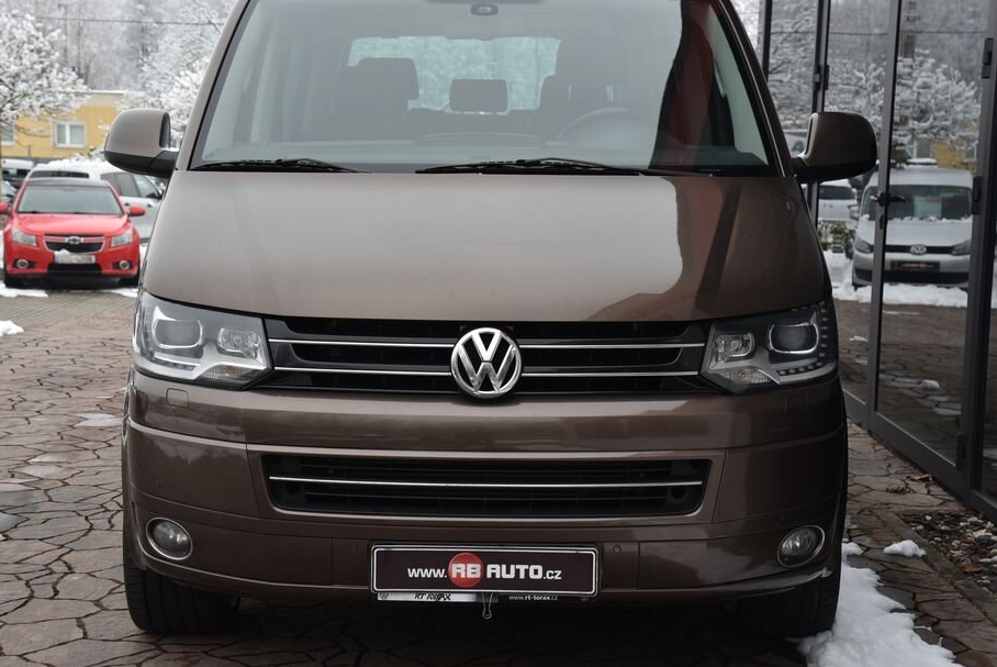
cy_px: 315
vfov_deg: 21.9
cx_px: 455
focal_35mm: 62
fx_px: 1718
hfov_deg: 32.3
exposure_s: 1/200
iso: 500
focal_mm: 55
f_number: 7.1
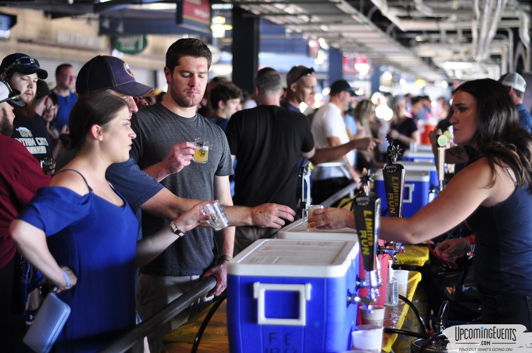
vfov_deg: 18.1
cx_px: 266
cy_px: 176
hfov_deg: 27.0
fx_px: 1107
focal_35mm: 75
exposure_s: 1/100
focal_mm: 50
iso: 200
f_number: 1.8
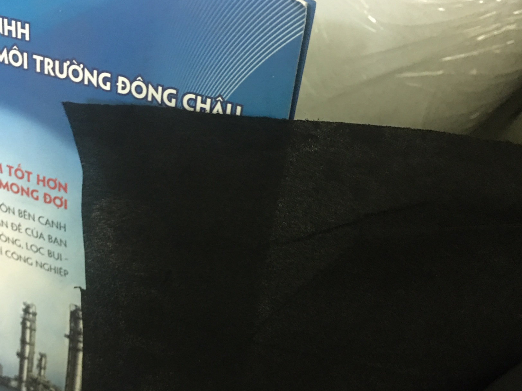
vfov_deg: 39.6
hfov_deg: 51.2
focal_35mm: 36
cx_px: 231
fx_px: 543
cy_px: 226
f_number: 2.2
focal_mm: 4.15
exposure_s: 1/4
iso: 125
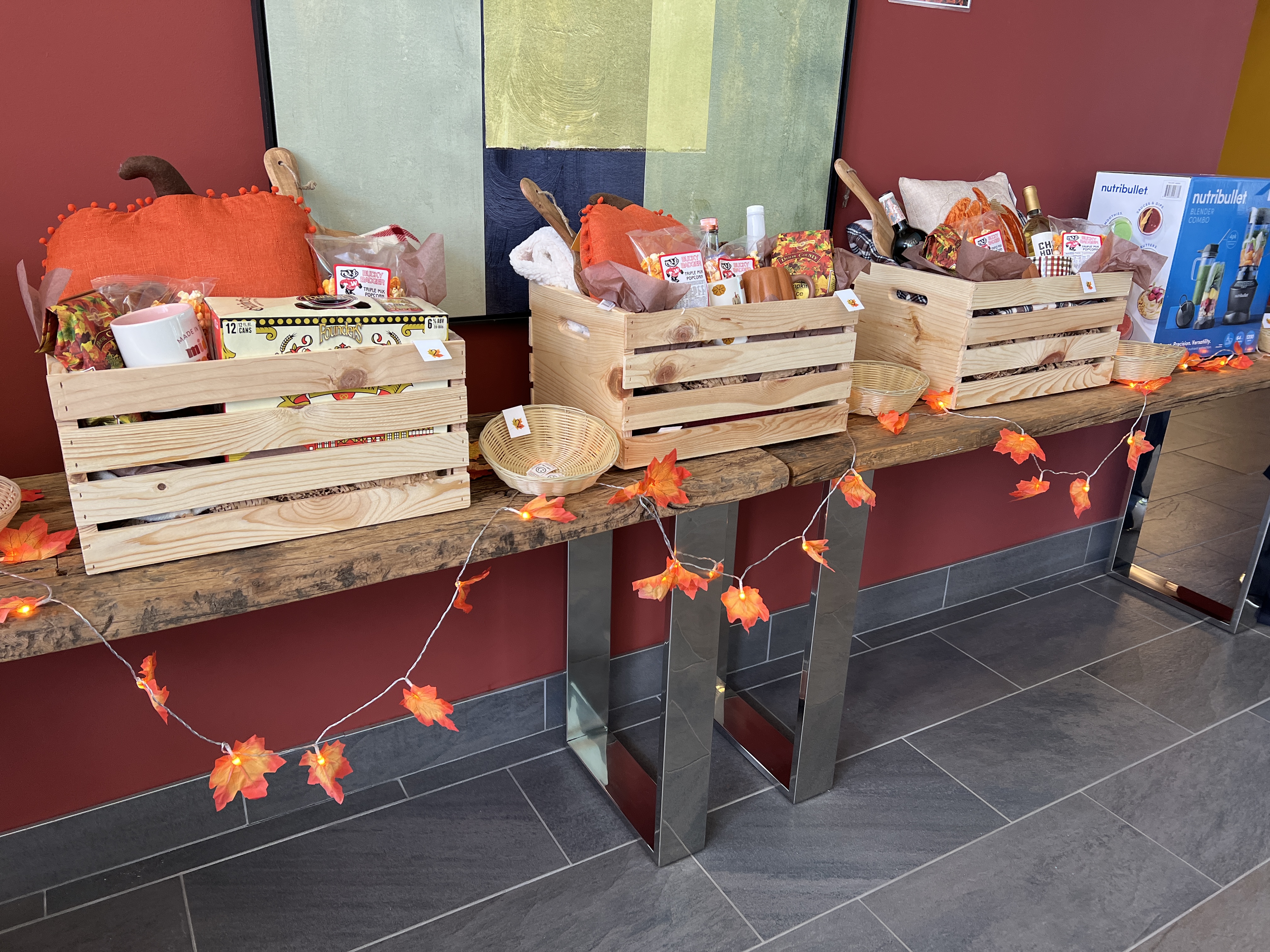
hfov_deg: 67.3
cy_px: 476
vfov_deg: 53.1
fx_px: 954
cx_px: 635
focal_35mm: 26
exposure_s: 1/121
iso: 125
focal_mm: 5.7
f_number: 1.5
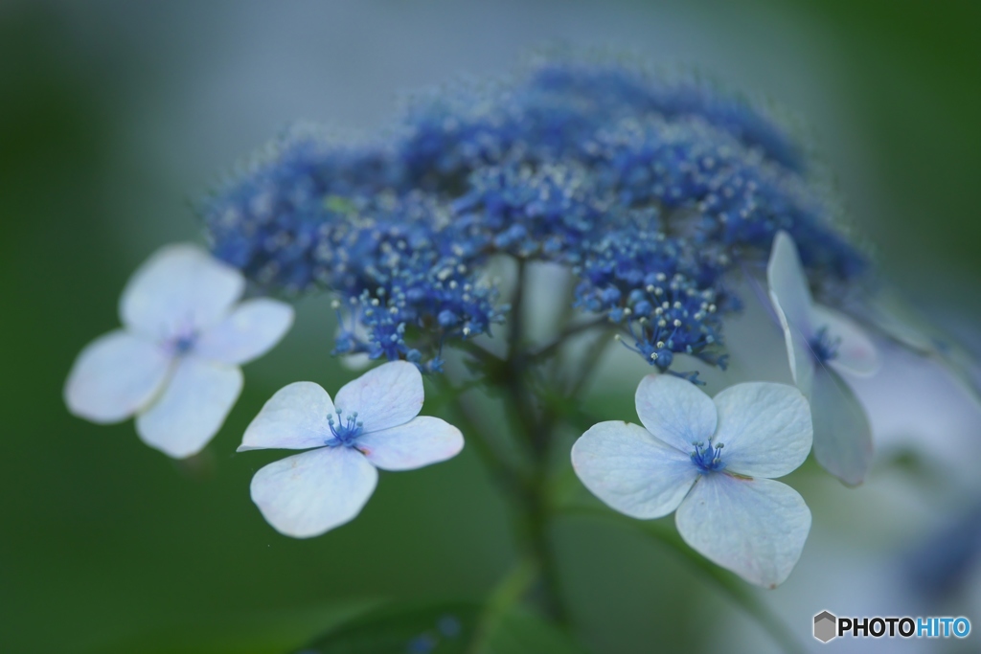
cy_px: 327
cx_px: 490
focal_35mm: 300
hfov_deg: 6.9
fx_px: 8176
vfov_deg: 4.6
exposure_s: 1/400
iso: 400
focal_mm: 300
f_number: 4
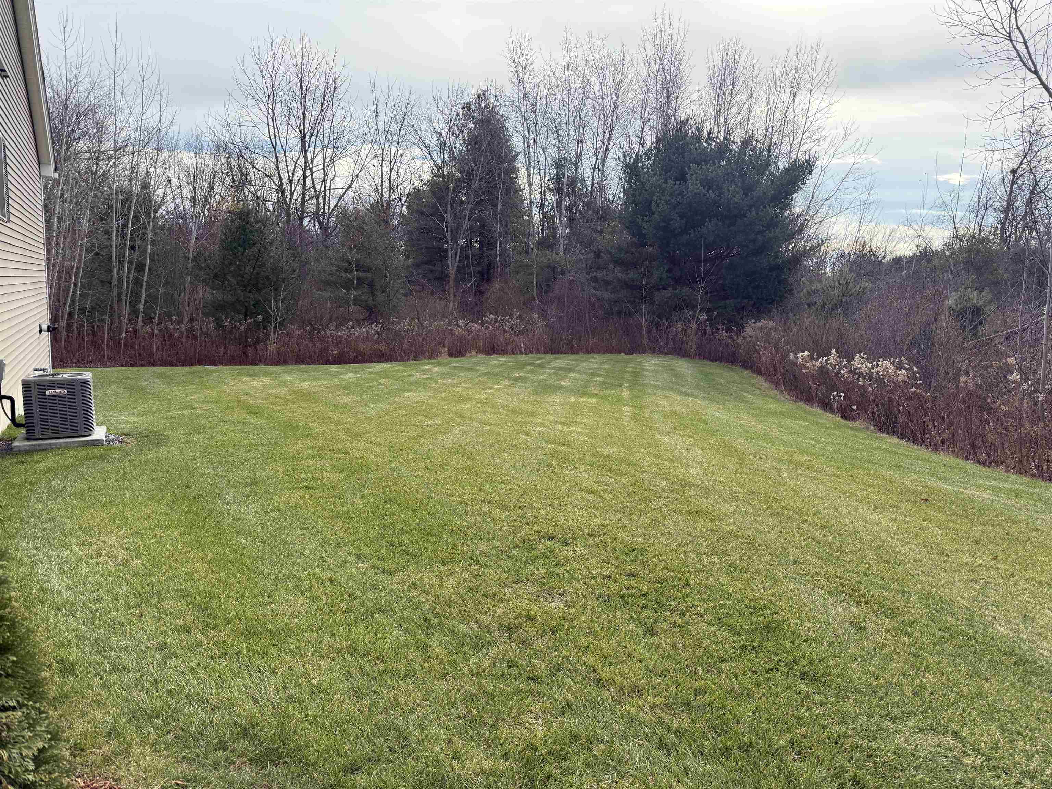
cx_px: 526
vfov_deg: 56.8
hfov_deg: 71.6
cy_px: 394
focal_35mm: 24
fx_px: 729
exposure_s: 1/2370
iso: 100
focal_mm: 6.76
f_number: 1.78
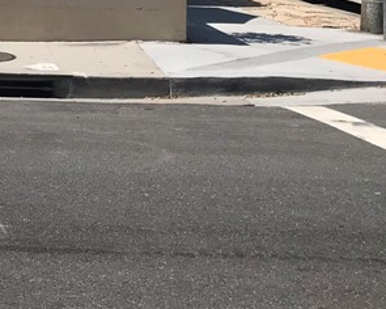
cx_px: -149
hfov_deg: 18.4
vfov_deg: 15.2
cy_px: -122
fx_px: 1085
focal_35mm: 95
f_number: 1.8
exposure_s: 1/3195
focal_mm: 3.99
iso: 20
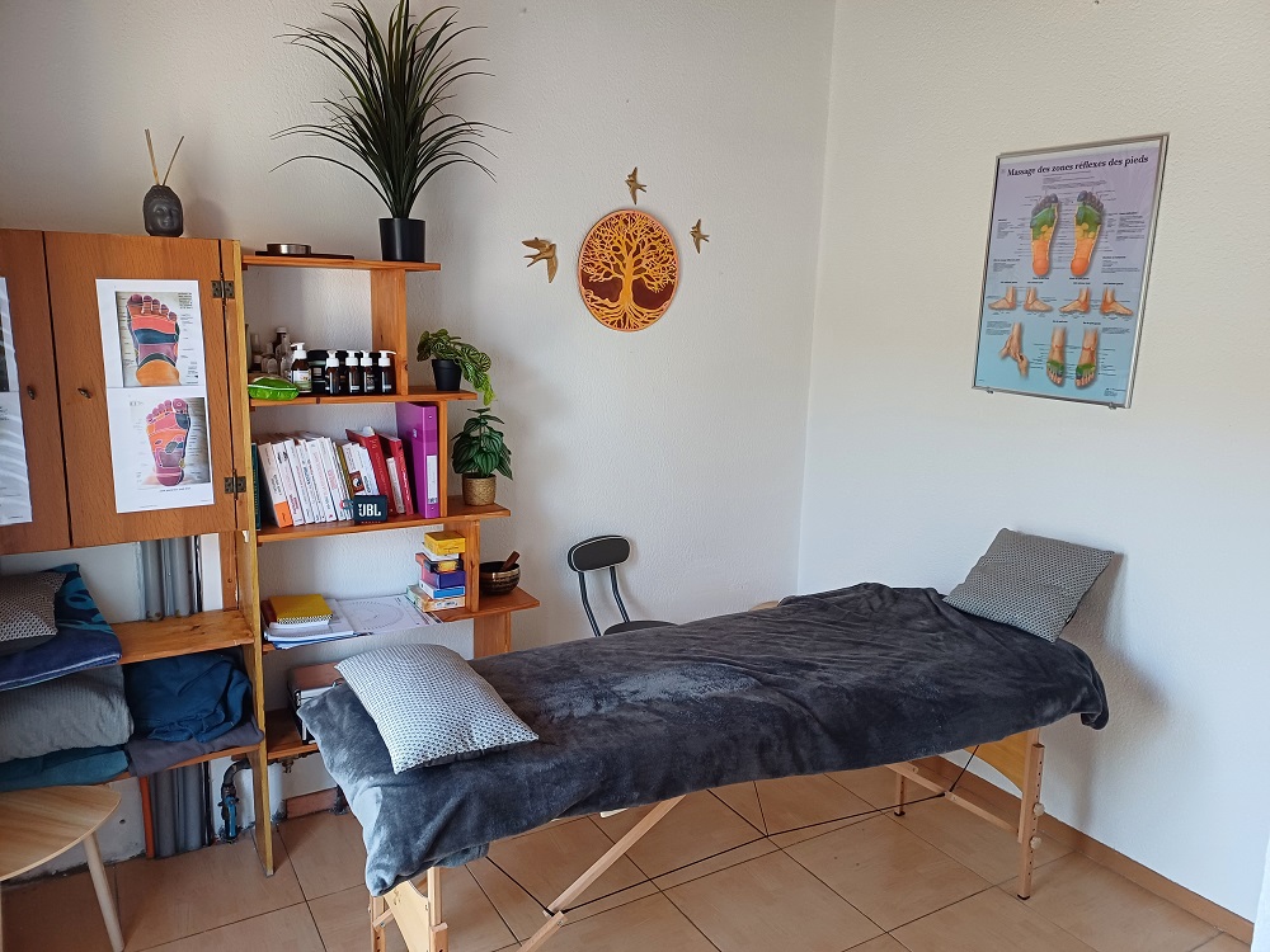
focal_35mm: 25
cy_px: 476
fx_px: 917
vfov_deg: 54.9
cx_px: 635
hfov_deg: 69.4
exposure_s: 1/50
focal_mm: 4.65
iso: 250
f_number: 1.8
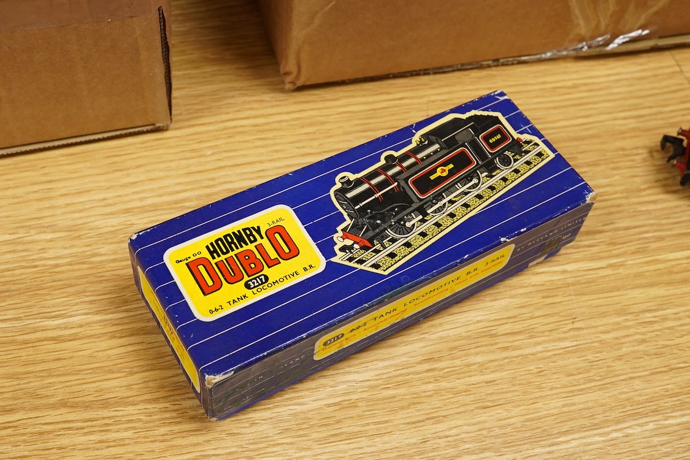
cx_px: 345
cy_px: 230
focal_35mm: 45
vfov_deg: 29.9
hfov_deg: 43.6
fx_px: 862
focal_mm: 30
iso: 2500
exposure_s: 1/80
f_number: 13
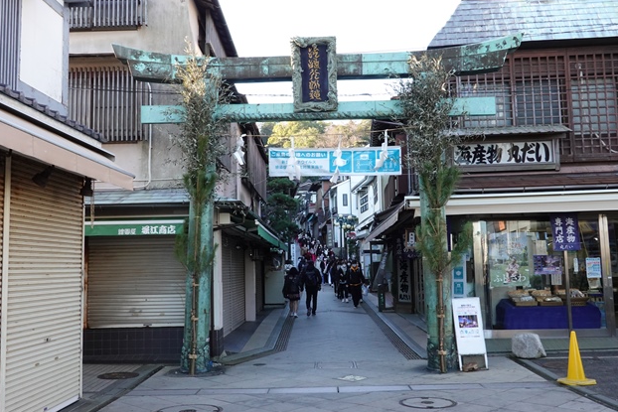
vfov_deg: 37.9
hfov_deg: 54.4
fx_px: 601
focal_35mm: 35
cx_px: 308
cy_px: 204
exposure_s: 1/125
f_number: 8
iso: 800
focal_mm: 12.76
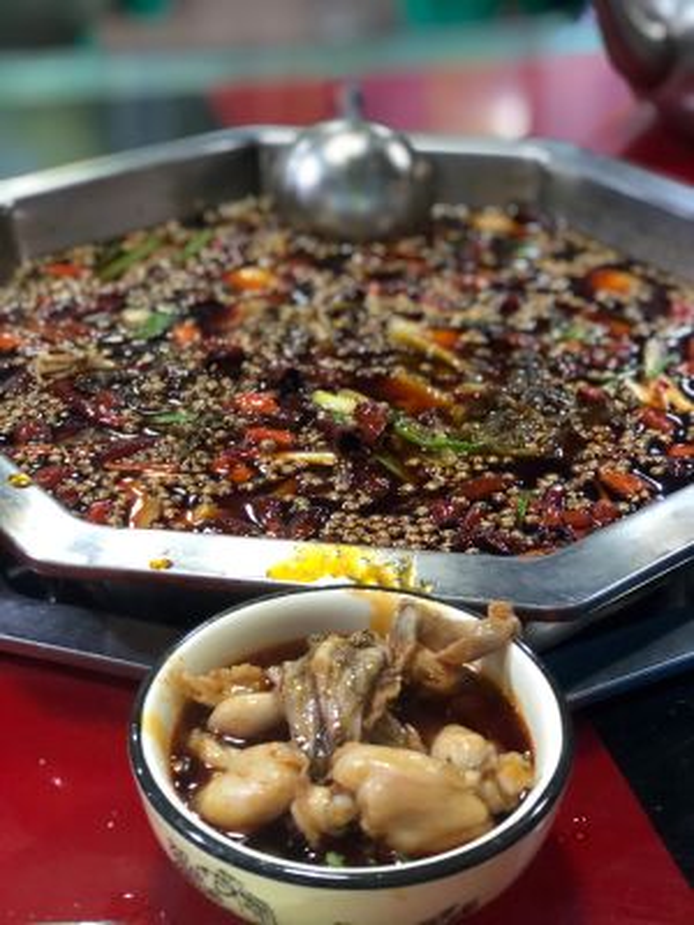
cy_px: 462
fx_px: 1524
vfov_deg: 33.8
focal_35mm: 57
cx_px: 347
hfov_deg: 25.7
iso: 1000
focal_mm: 6.6
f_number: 2.8
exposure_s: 1/33
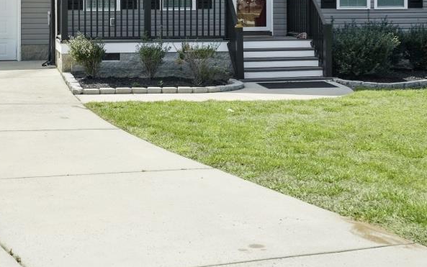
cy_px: 0
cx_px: 151
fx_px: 896
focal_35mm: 77
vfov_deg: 16.6
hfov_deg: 26.7
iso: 640
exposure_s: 1/2000
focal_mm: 35
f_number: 7.1
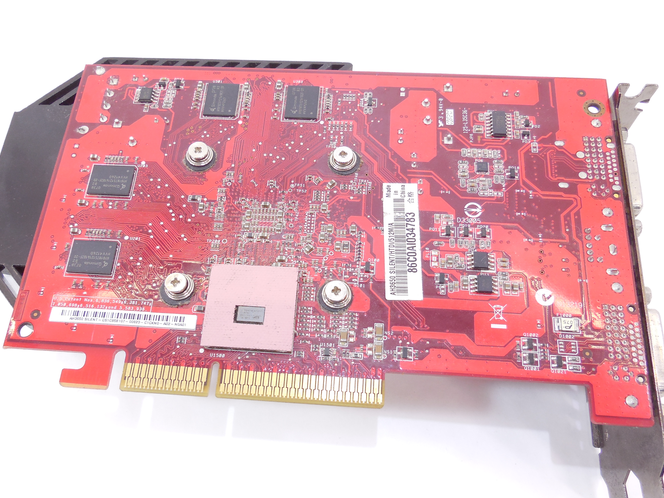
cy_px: 297
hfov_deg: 59.9
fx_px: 575
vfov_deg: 46.6
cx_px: 312
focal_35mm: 30
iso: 125
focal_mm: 4.5
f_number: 3.1
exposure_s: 1/30
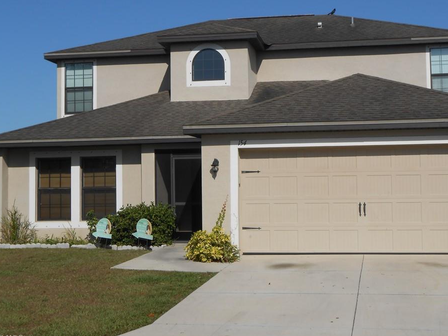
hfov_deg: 34.3
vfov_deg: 26.1
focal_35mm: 56
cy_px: 150
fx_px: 725
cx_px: 242
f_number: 4.8
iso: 80
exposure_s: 1/1250
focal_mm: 8.8
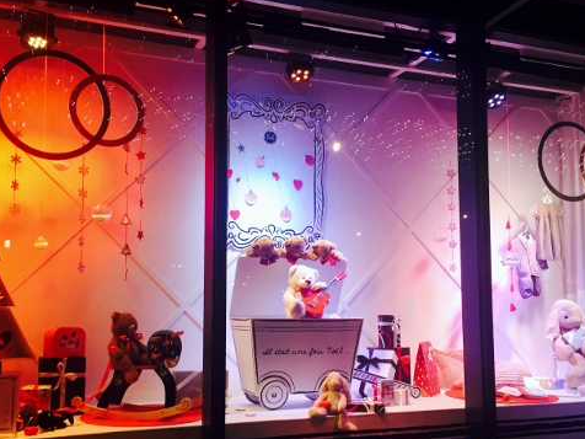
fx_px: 659
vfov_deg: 36.8
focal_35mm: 39
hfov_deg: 47.9
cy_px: 240
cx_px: 284
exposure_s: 1/30
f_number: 2.2
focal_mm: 4.15
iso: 64
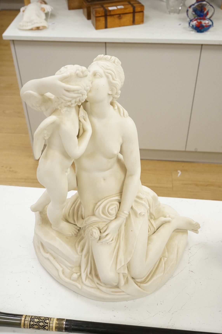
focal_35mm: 37
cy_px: 167
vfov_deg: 51.9
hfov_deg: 35.9
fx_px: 343
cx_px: 111
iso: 2500
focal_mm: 37
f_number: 8
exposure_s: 1/100
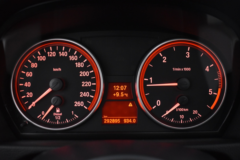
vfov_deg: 36.9
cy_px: 80
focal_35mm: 36
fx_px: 240
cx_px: 120
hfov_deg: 53.1
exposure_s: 1/40
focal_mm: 24
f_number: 3.8
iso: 3200
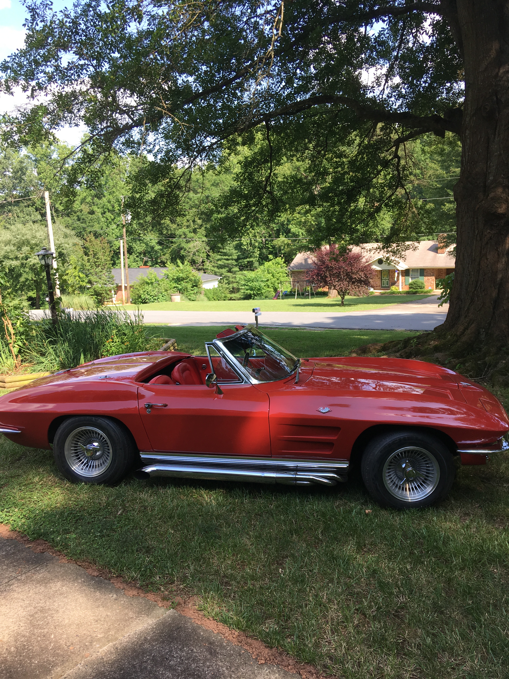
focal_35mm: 29
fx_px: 569
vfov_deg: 61.7
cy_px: 340
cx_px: 254
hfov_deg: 48.2
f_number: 2.2
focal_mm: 4.15
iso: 25
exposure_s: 1/361
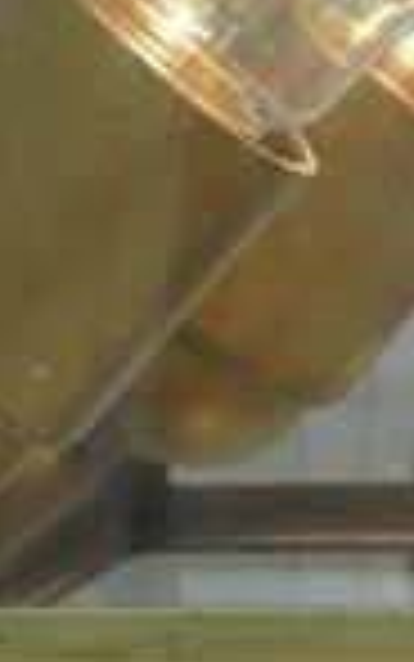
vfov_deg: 7.5
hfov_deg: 4.7
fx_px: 5032
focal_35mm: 279
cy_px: -68
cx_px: 641
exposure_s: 1/125
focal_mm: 7.8
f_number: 4.5
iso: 100
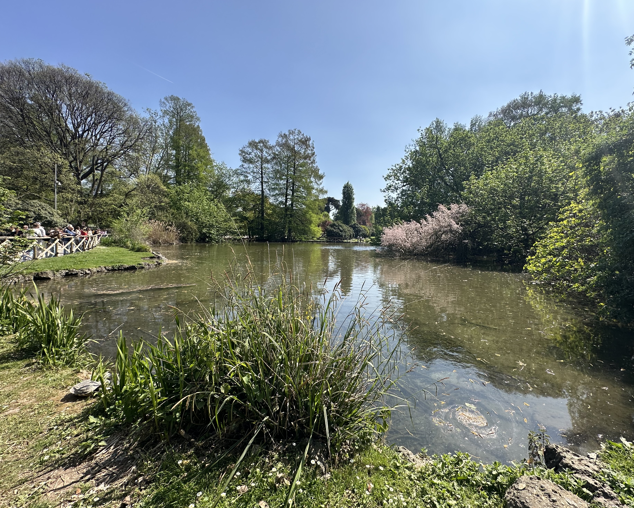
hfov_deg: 96.7
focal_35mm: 15
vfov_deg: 84.0
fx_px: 281
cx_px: 338
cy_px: 248
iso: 50
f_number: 2.2
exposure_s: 1/1350
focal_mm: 2.22
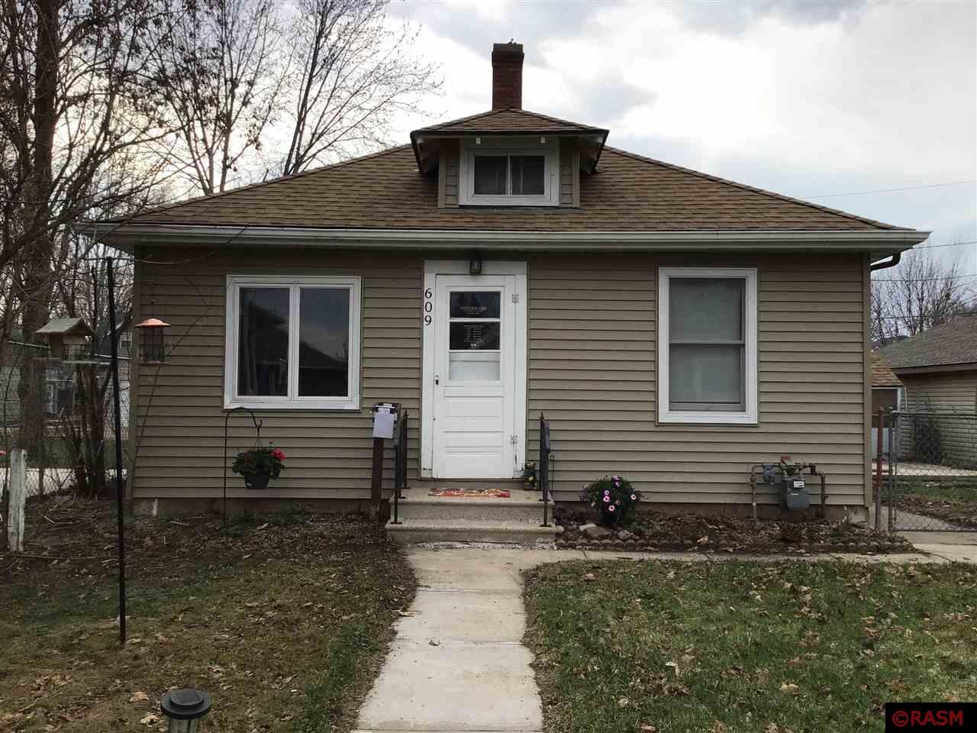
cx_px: 488
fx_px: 875
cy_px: 366
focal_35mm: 31
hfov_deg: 58.4
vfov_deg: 45.4
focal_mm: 3.3
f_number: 2.4
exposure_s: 1/684
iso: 25
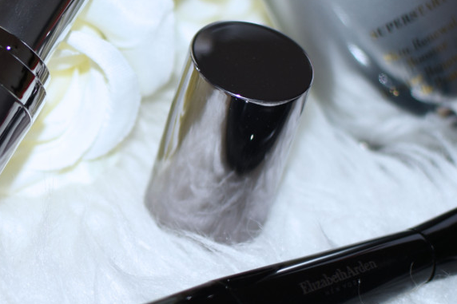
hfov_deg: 15.3
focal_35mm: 132
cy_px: 77
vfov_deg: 10.3
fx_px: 1678
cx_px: 53
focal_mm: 35
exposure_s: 1/60
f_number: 2.8
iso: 100
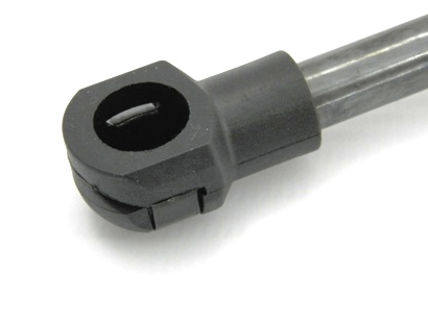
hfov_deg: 15.4
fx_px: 1584
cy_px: 167
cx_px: 196
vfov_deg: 11.6
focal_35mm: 128
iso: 125
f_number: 4.2
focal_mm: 14.6
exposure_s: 1/160
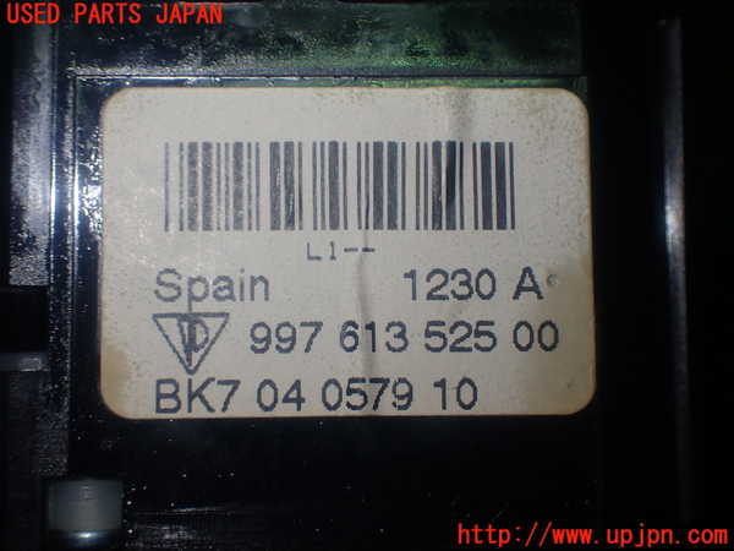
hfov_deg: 35.5
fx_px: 1145
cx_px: 367
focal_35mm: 54
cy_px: 276
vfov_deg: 27.0
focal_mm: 9.65
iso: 160
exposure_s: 1/100
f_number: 3.3
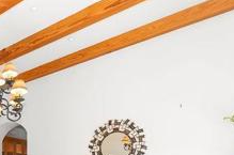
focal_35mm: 41
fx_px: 266
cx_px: -26
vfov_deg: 27.9
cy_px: 192
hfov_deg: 38.8
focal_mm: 14
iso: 100
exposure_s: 1/6
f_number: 7.1
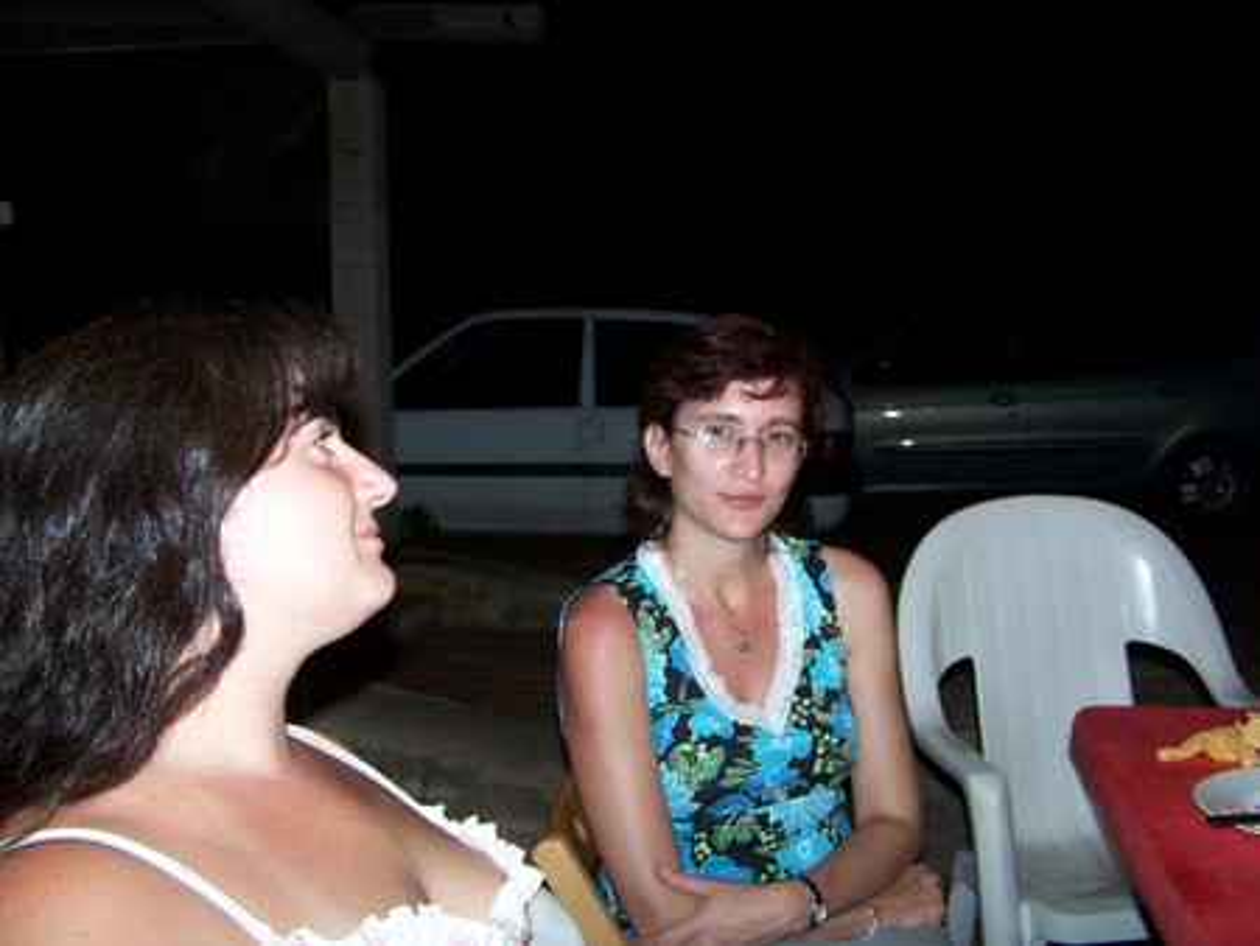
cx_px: 630
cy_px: 473
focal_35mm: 38
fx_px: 1384
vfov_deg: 37.8
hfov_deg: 49.0
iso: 140
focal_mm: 6.3
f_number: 2.8
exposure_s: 1/60
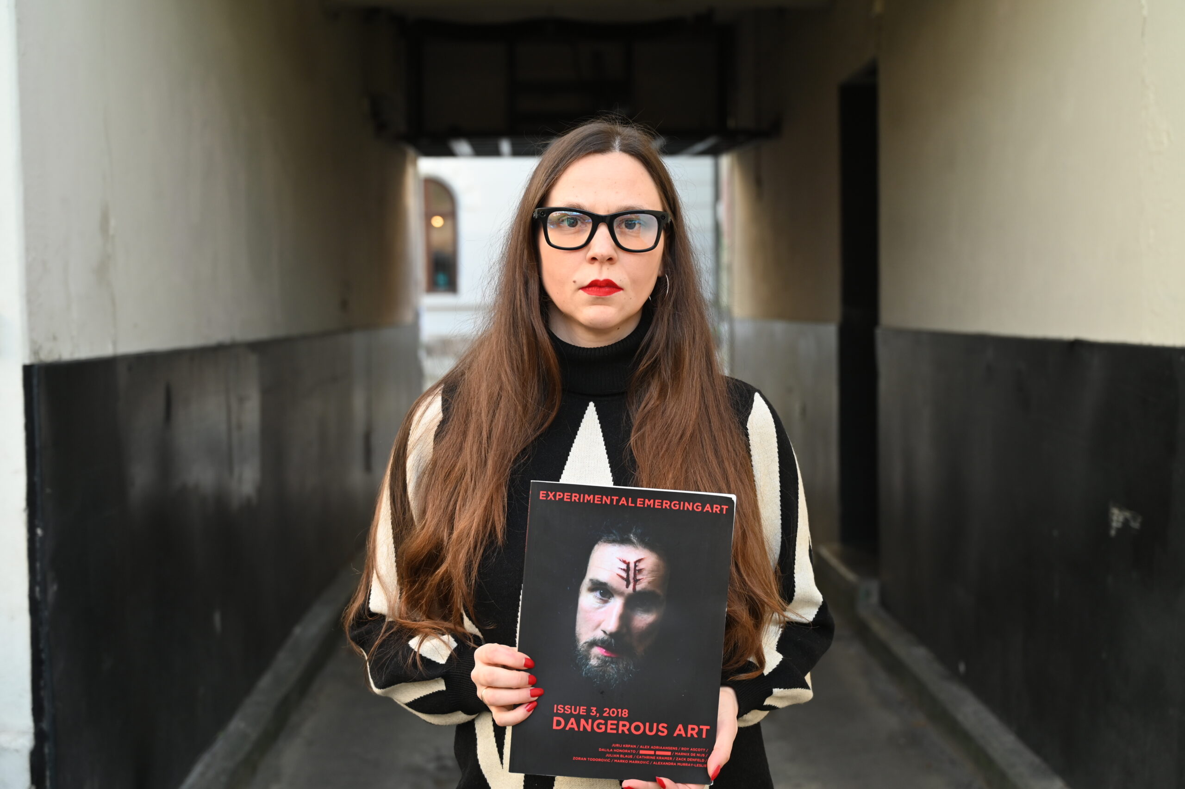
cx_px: 592
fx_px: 1612
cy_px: 394
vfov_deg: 27.5
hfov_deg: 40.4
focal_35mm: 49
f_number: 4
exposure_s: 1/200
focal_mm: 49
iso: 400
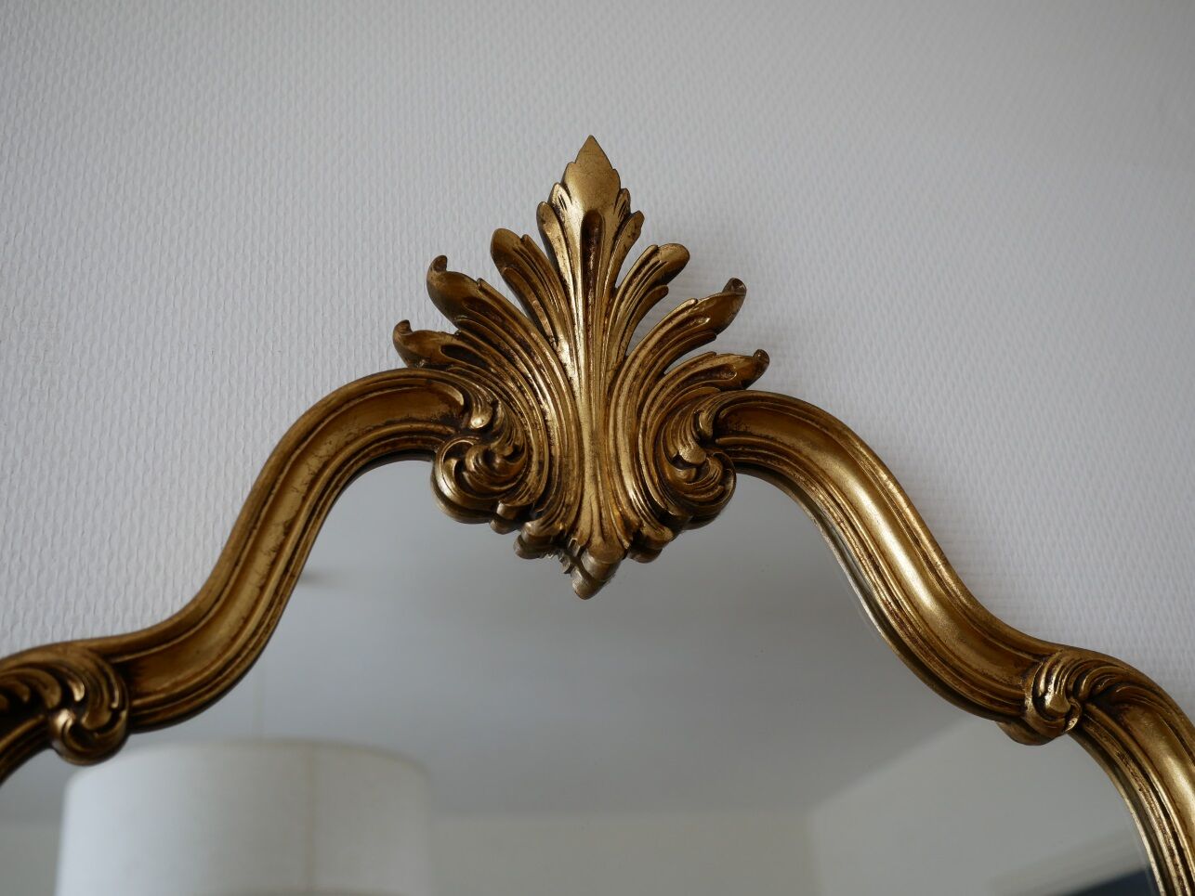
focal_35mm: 40
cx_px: 598
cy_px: 448
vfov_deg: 36.0
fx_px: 1381
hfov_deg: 46.8
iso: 200
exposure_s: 1/200
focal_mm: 20
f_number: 2.5
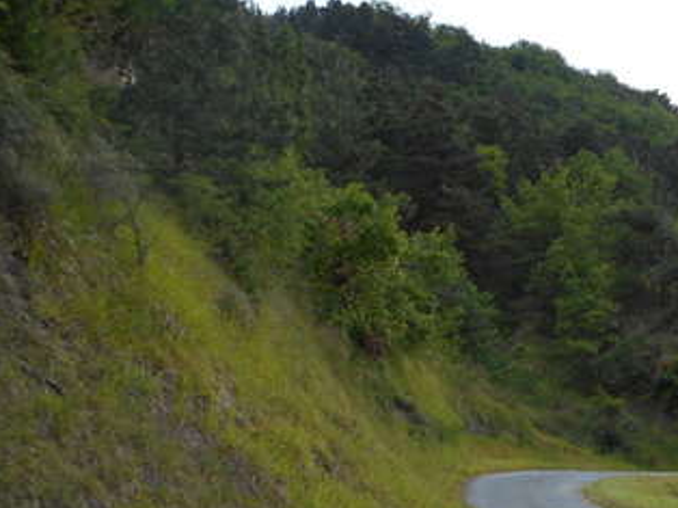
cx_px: 434
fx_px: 1272
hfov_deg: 29.7
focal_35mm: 65
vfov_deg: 22.3
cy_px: 398
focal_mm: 6
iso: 110
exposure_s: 1/30
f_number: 4.2
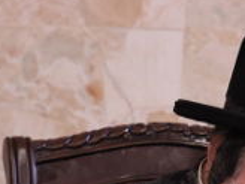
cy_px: 227
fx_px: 8493
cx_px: 276
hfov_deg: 1.7
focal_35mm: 1200
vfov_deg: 1.2
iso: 1250
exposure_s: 1/200
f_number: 3.2
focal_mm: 200
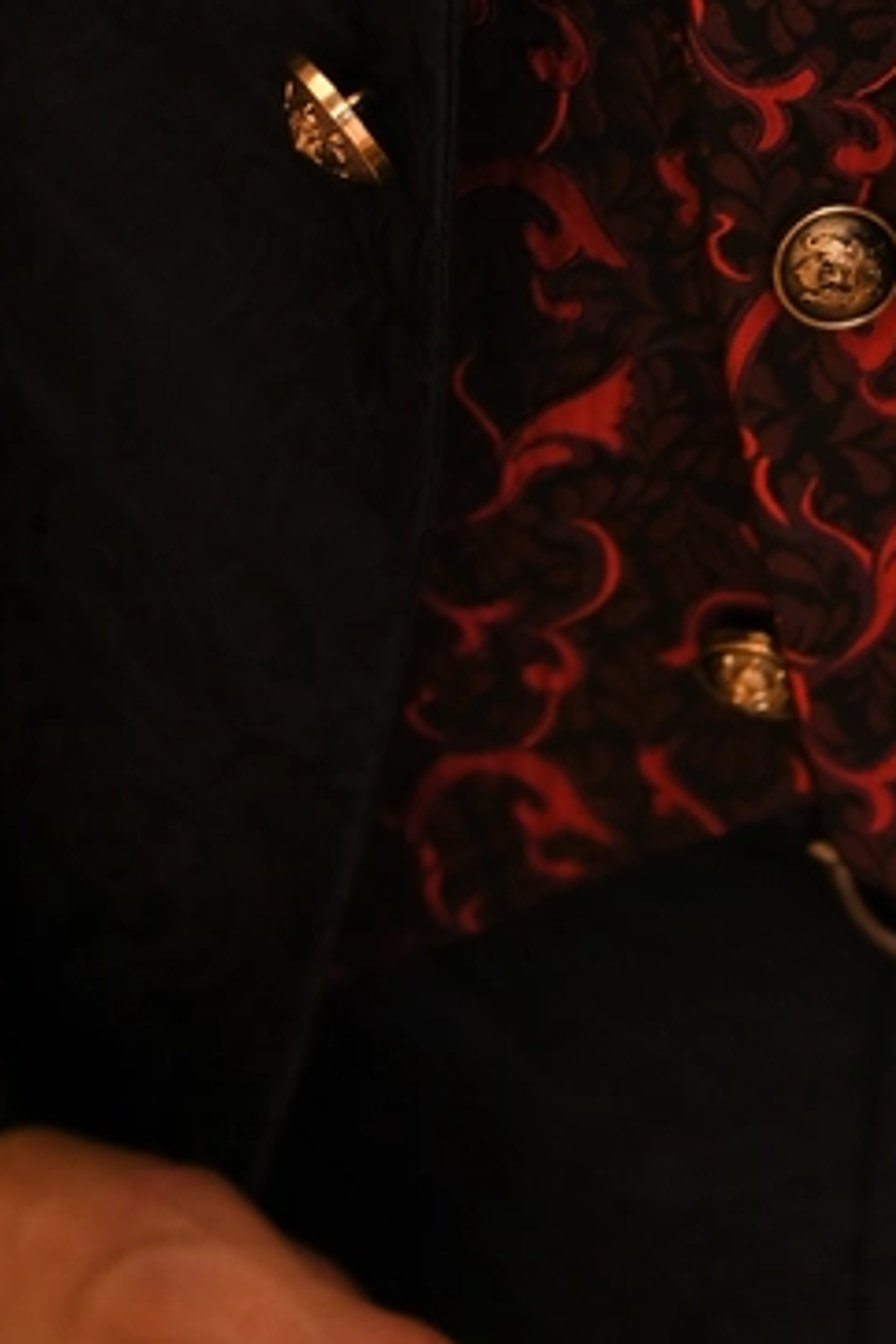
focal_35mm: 120
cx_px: 270
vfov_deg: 16.1
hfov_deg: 11.4
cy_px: -467
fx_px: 4480
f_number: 2.8
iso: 800
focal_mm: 29
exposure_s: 1/250
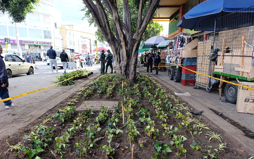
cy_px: 93
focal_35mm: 25
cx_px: 126
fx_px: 173
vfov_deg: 49.1
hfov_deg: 72.5
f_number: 1.6
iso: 250
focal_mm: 6.14
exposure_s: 1/120
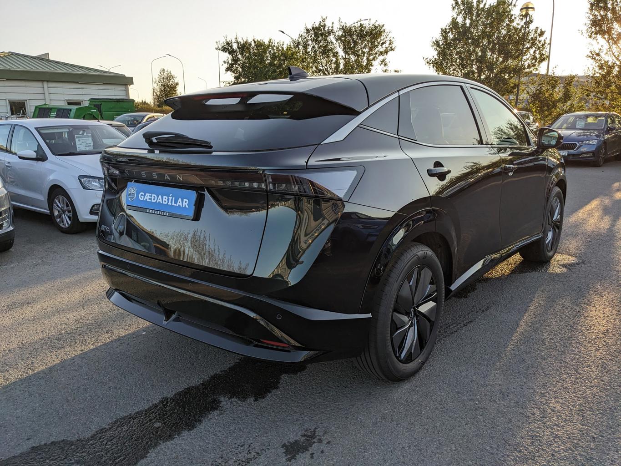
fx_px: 484
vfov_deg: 51.4
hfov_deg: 65.3
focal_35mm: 27
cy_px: 233
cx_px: 310
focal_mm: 4.38
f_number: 1.73
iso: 48
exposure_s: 1/782
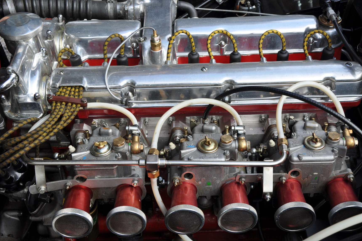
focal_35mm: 50
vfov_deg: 26.9
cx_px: 183
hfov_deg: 39.6
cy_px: 122
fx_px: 502
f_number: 6.3
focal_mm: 32
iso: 200
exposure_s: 1/160
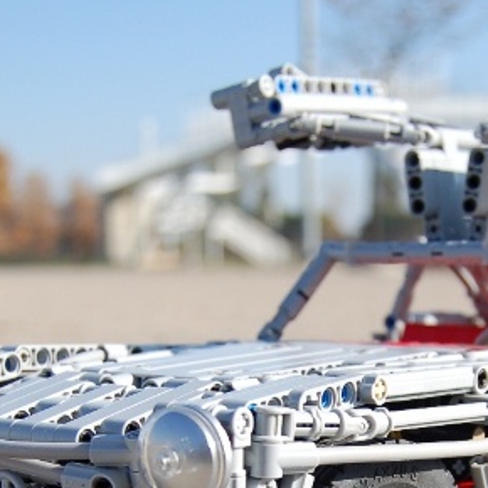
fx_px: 1515
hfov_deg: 18.2
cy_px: 454
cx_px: 350
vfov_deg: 18.0
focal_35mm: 95
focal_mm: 24
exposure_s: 1/1000
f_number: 4
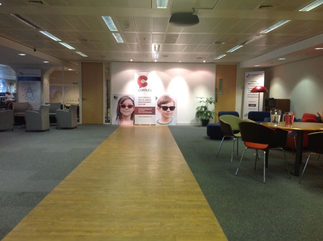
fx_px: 326
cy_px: 120
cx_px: 162
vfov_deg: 40.6
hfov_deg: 52.7
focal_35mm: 35
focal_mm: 4.28
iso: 125
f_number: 2.4
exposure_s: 1/17
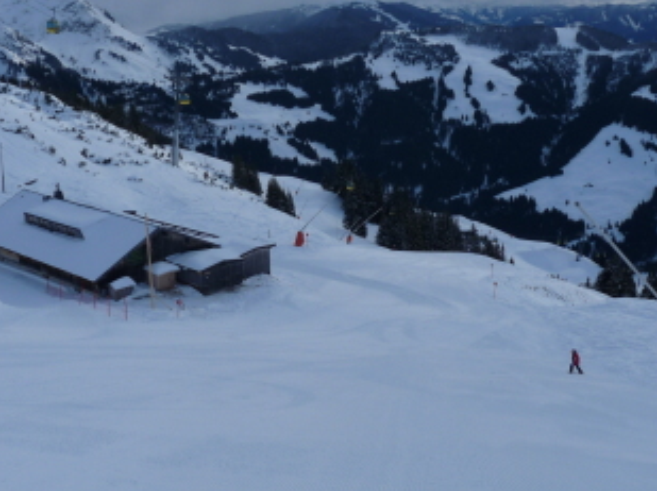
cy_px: 312
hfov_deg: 44.8
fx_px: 796
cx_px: 327
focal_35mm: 42
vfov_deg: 34.1
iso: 100
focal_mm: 4.8
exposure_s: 1/640
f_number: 4
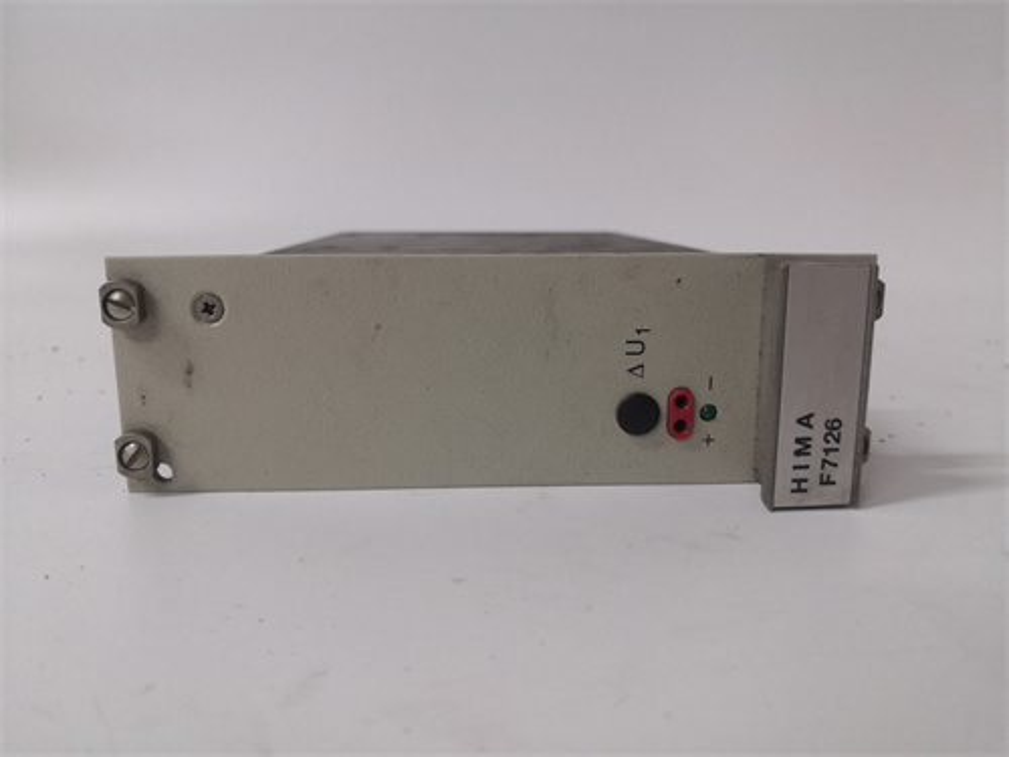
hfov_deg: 65.3
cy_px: 378
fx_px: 787
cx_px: 504
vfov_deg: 51.4
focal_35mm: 27
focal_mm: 3.95
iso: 250
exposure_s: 1/50
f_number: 1.8
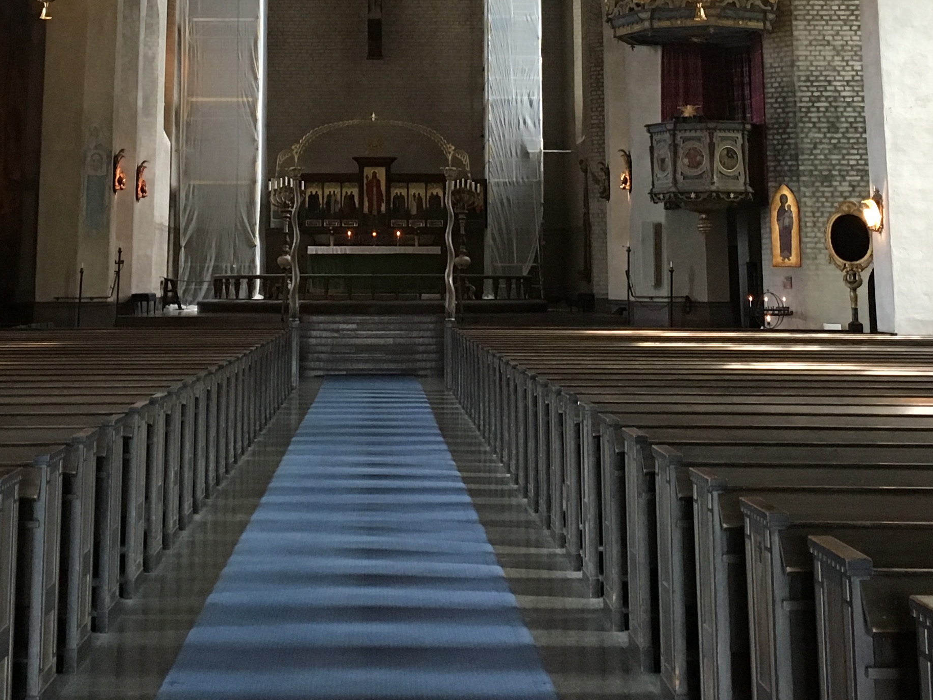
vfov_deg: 21.7
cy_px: -66
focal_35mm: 64
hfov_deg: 30.2
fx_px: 1725
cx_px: 408
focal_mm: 4.15
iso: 200
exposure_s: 1/33
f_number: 2.2
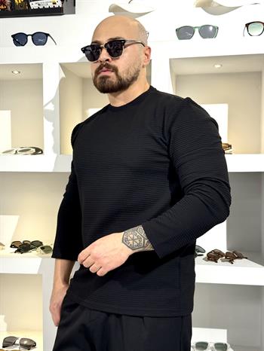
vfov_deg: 39.6
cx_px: 132
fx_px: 488
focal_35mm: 48
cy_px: 176
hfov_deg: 30.3
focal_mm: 6.76
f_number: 1.78
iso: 125
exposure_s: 1/100
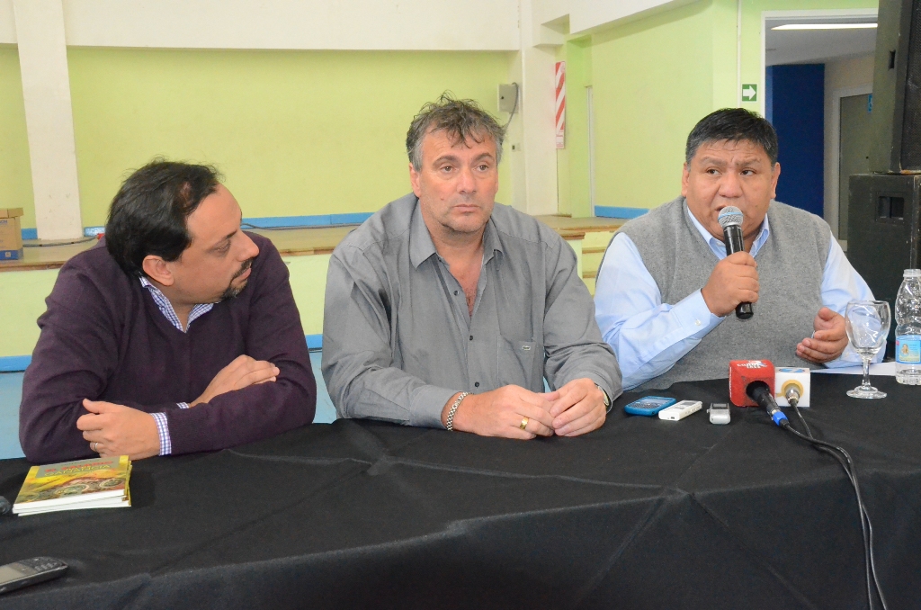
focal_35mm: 44
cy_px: 305
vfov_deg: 30.7
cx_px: 460
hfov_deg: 45.0
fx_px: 1110
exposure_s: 1/160
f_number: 9
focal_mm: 29
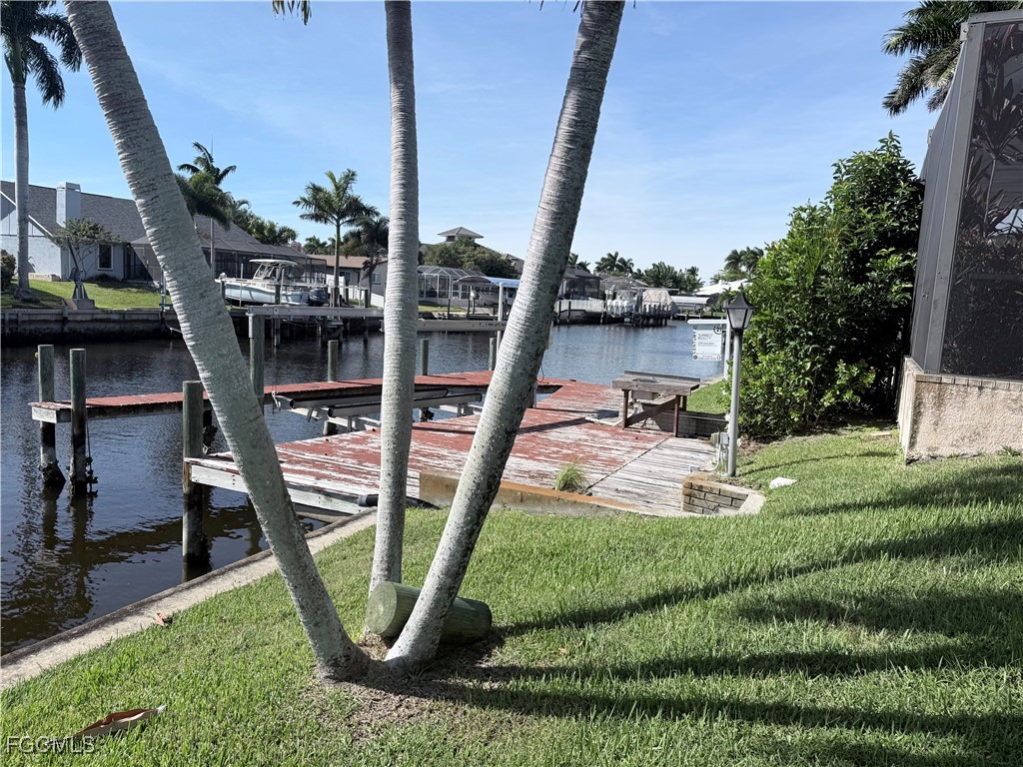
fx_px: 709
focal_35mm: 24
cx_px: 512
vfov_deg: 56.8
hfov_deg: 71.6
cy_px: 384
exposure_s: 1/4975
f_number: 1.78
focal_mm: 6.76
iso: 80
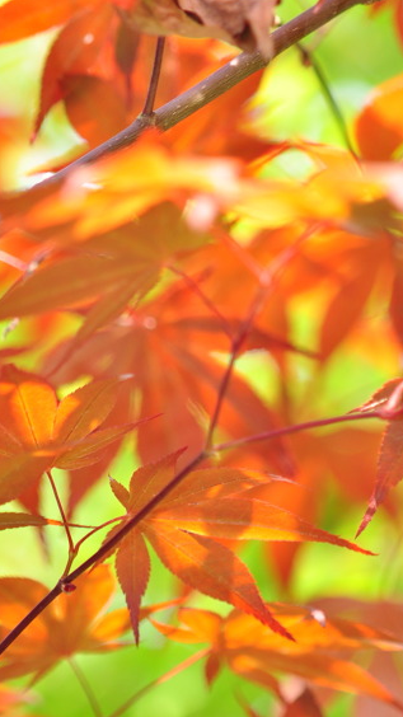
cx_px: 122
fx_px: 3250
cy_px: 281
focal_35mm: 171
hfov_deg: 7.1
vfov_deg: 12.6
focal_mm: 60
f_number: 3
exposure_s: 1/160
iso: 200
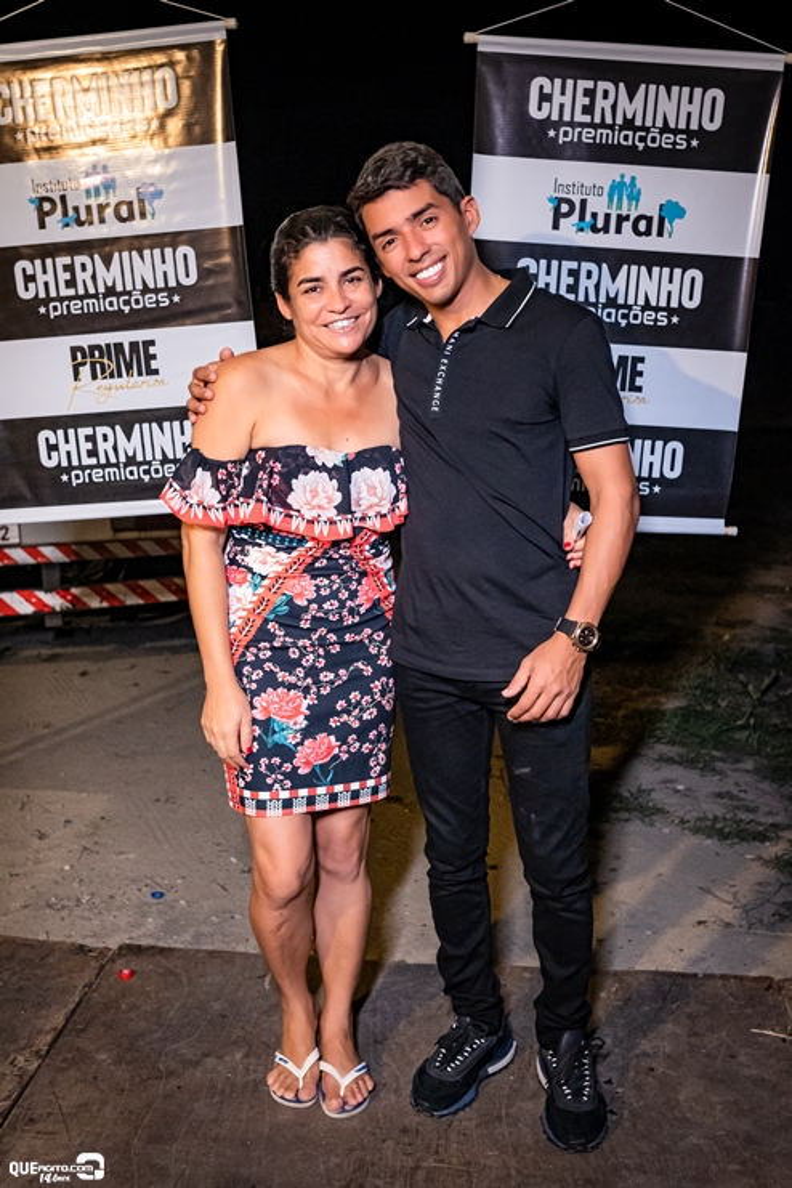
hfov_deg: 36.9
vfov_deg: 53.1
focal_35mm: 36
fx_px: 1188
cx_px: 396
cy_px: 594
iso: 2500
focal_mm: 24
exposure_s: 1/250
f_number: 2.8
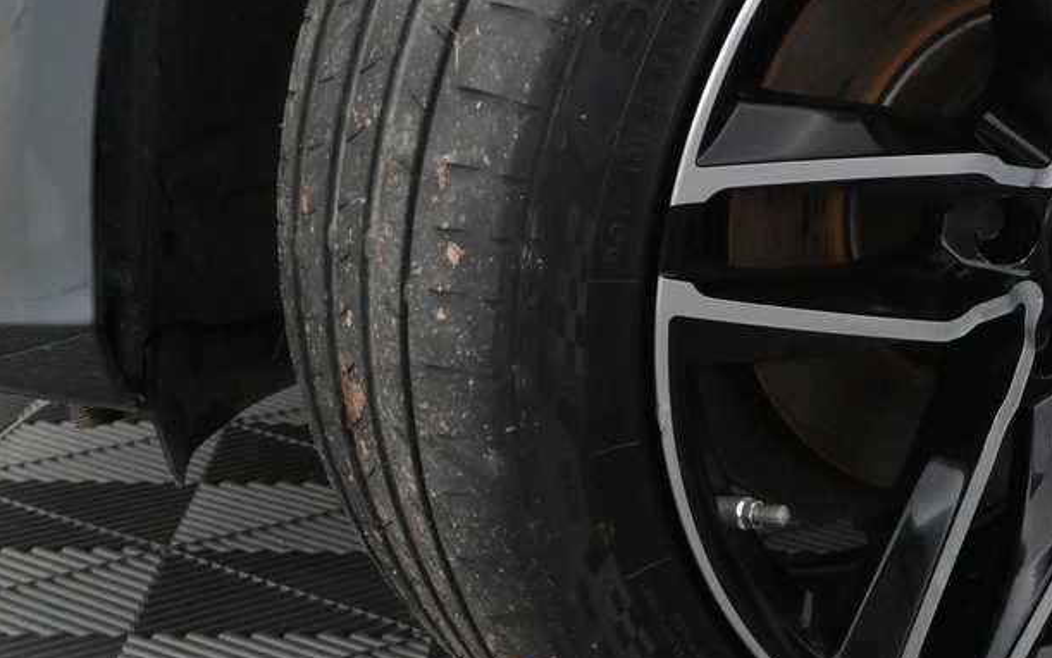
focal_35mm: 101
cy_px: 179
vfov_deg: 12.9
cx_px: 1019
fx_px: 2906
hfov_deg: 20.0
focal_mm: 25
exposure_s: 1/100
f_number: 5
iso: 2500
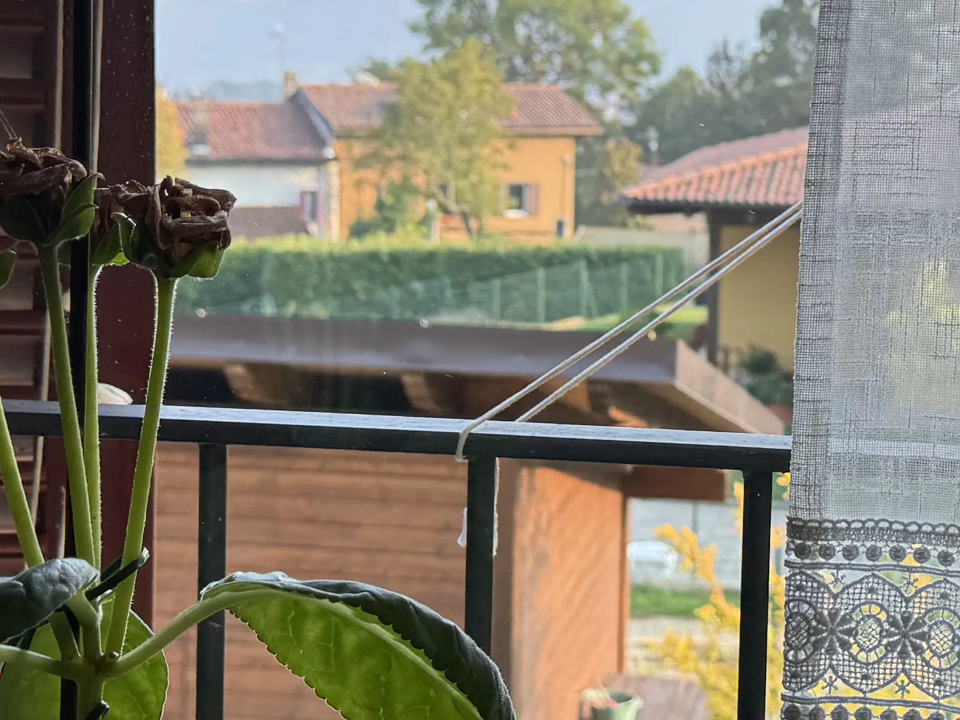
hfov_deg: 24.9
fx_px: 2163
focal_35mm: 78
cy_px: 250
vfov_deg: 18.8
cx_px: 630
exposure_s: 1/412
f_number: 1.78
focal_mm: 6.76
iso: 80
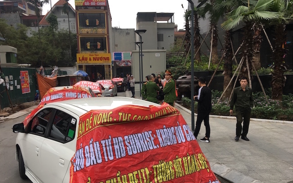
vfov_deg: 40.6
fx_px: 248
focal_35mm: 31
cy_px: 101
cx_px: 146
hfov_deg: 61.2
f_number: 2.2
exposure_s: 1/107
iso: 25
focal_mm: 4.15
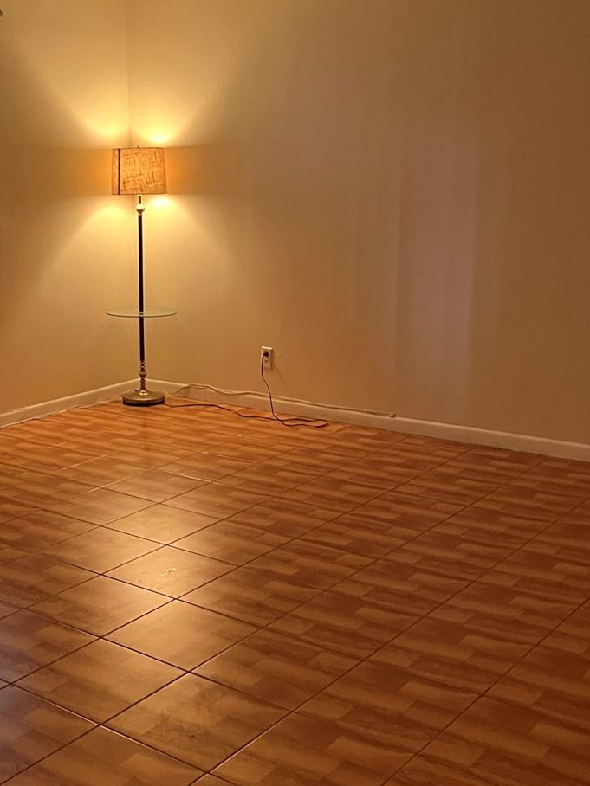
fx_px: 1000
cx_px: 175
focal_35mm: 44
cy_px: 429
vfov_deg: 42.9
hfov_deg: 32.5
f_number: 1.6
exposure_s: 1/60
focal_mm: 5.1
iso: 400
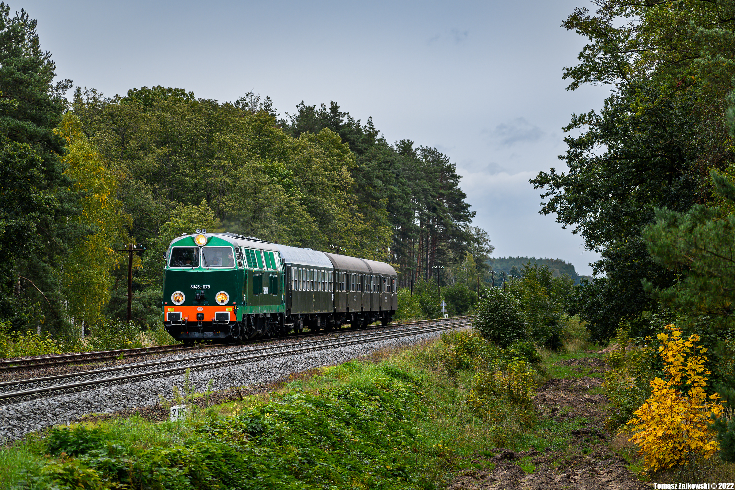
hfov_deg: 13.4
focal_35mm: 153
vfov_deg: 9.0
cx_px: 368
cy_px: 245
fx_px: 3124
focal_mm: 102
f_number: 5
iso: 250
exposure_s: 1/320
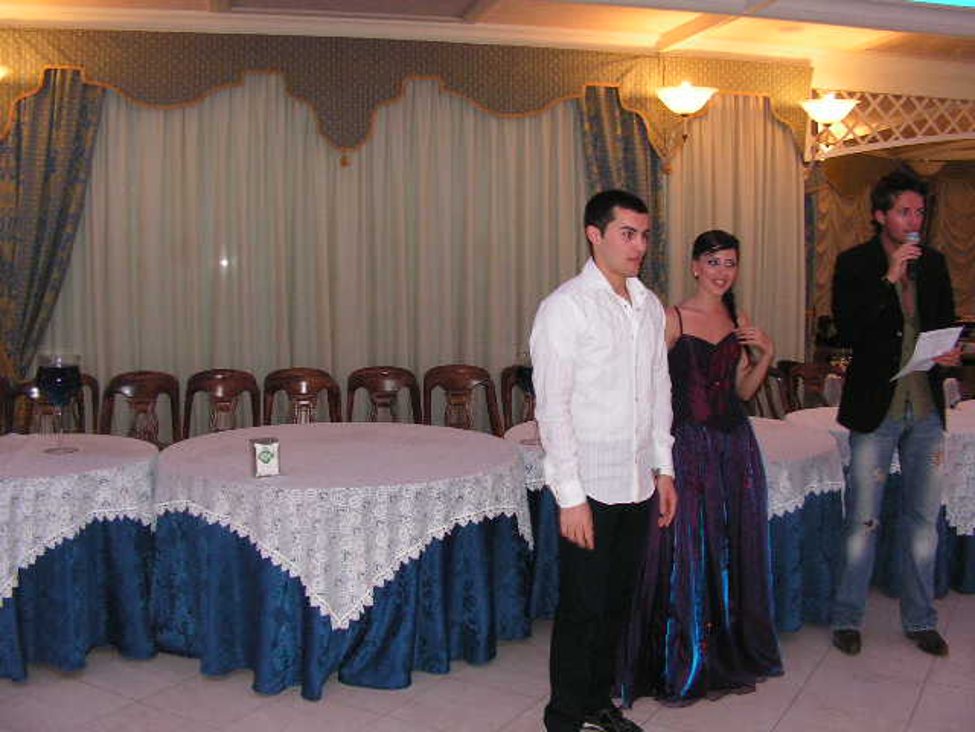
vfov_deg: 39.7
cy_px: 366
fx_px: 1014
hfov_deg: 51.4
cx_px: 488
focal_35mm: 36
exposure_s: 1/40
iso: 200
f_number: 3.2
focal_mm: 6
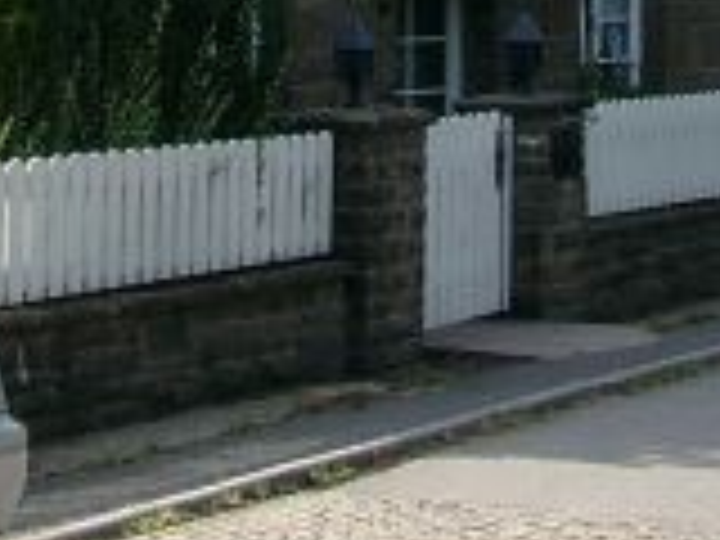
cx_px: 302
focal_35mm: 170
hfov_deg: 11.6
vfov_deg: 8.2
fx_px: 3536
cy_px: -634
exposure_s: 1/216
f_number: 4
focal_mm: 7.16
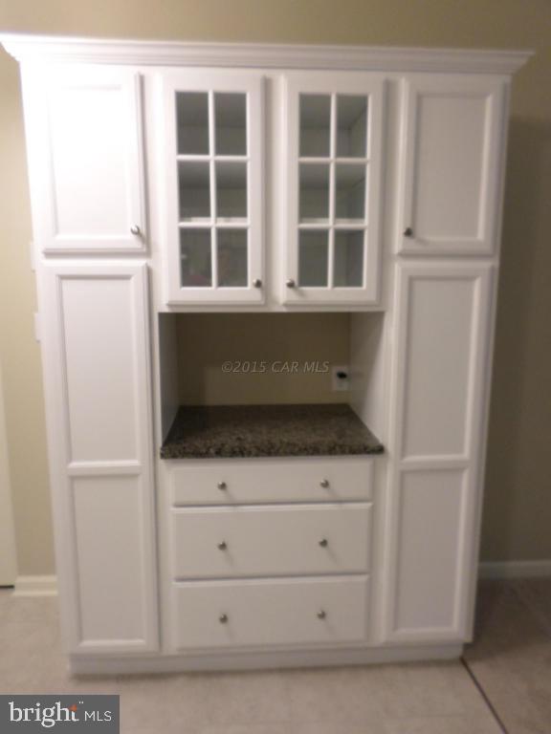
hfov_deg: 54.9
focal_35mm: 25
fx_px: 531
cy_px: 367
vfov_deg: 69.4
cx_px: 276
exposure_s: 1/30
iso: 200
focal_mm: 4.5
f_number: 2.5
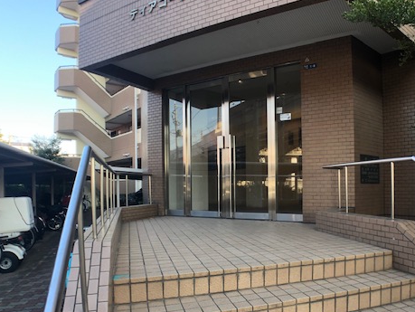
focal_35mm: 39
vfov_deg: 36.7
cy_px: 190
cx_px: 241
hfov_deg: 47.7
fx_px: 468
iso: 32
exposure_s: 1/120
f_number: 1.8
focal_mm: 4
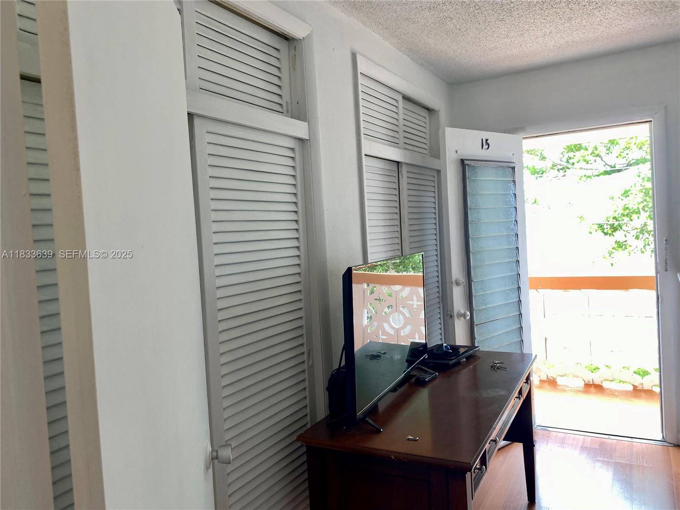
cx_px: 340
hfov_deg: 67.3
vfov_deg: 53.1
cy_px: 255
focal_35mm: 26
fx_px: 511
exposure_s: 1/120
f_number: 1.8
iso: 40
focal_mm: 4.25
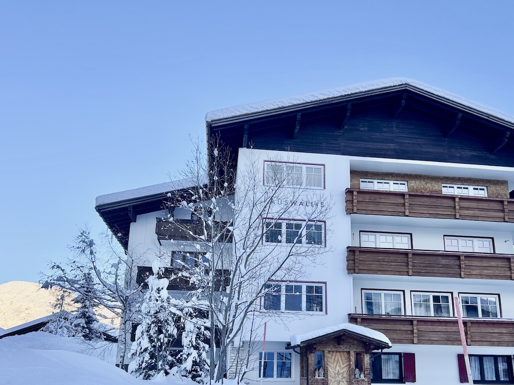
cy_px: 232
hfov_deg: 55.2
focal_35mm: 33
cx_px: 293
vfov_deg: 42.7
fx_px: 490
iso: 50
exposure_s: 1/1000
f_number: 1.5
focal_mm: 5.7
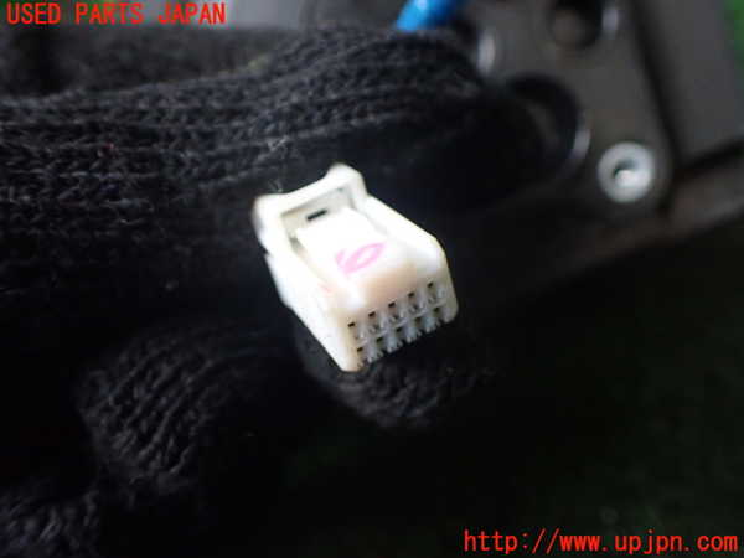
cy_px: 279
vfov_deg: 46.8
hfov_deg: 60.0
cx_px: 372
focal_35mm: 30
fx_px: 645
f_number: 2.3
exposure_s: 1/125
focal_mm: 5.4
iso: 800
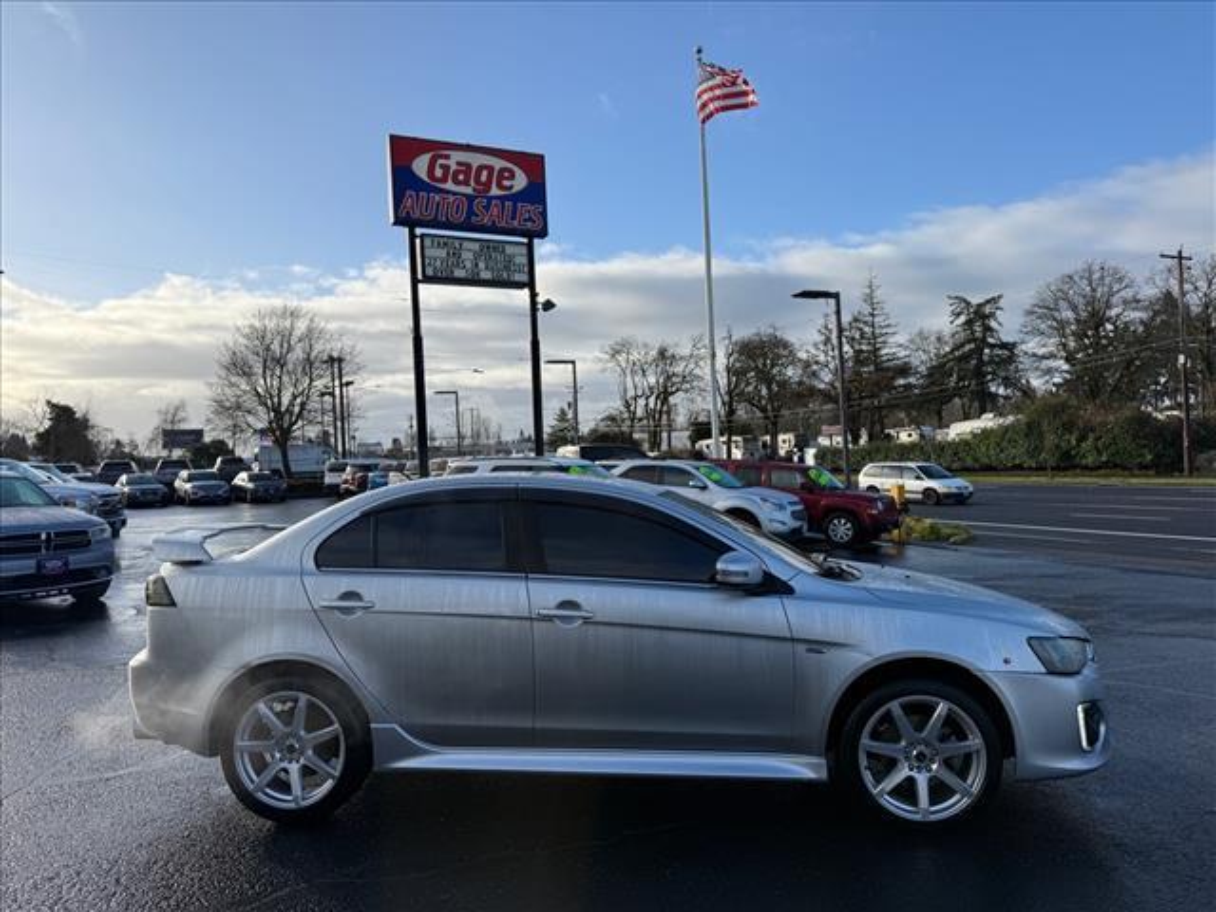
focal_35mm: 24
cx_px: 608
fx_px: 843
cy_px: 456
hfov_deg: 71.6
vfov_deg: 56.8
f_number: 1.78
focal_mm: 6.76
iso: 80
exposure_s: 1/4167
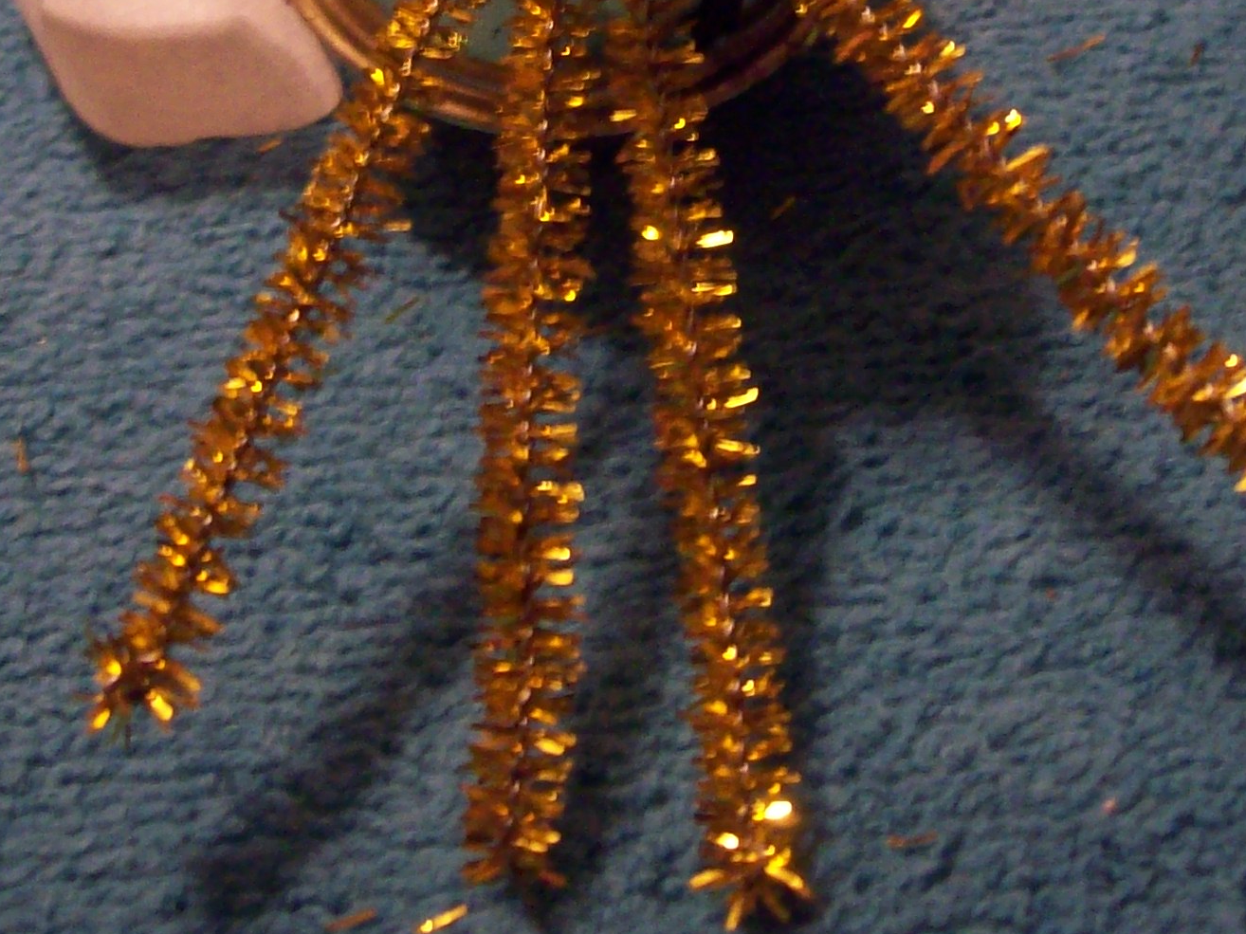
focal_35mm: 78
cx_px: 674
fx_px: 2807
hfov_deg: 25.0
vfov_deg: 18.5
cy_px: 62
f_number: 2.7
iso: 200
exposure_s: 1/8
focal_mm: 6
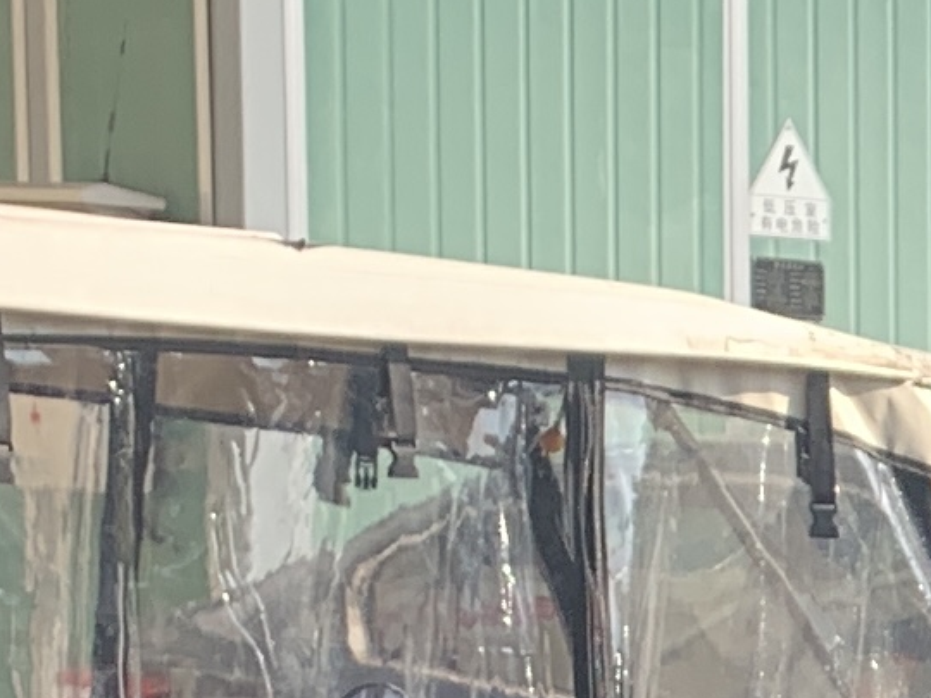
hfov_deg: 8.9
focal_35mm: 194
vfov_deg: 7.2
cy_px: 1658
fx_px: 5218
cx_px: 2426
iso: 25
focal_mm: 4.25
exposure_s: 1/759
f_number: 1.8
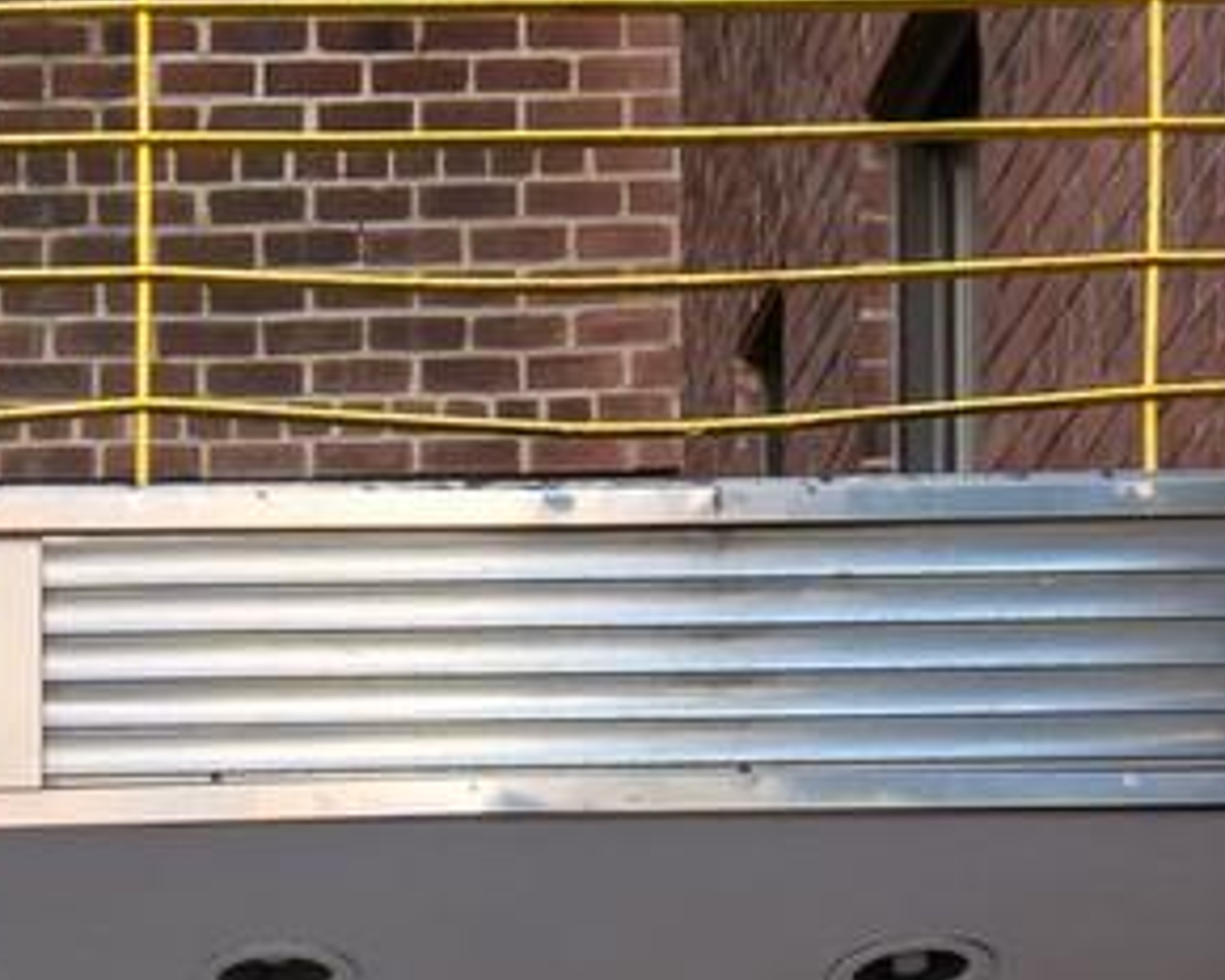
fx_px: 5039
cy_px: 2490
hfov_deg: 13.3
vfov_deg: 9.6
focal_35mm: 139
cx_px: -397
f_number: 10
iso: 320
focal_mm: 14
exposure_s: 1/25
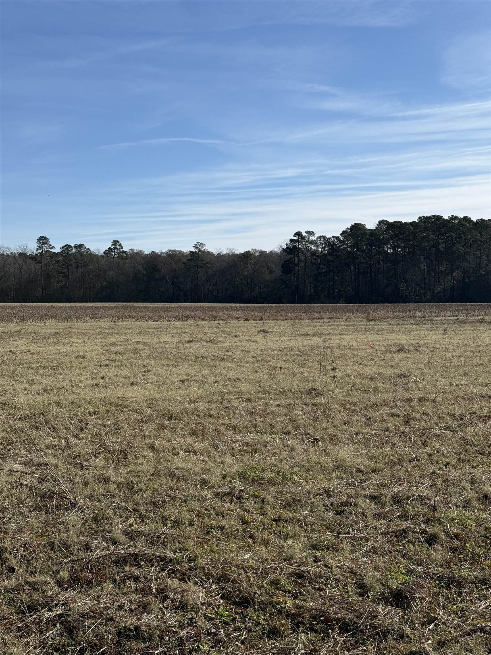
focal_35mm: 48
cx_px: 246
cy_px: 328
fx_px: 908
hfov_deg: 30.3
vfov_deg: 39.7
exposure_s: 1/11364
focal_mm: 6.76
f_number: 1.78
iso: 100
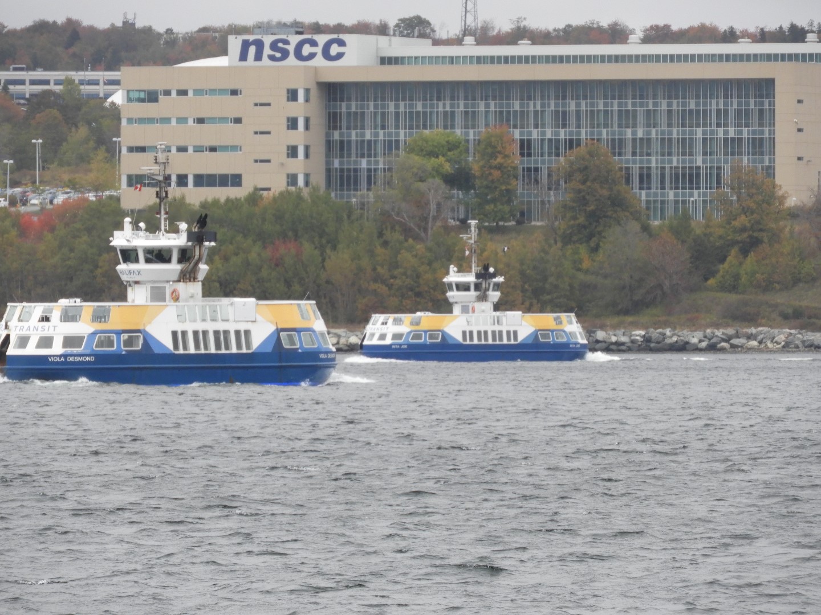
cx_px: 410
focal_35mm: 500
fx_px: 11859
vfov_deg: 3.0
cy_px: 308
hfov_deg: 4.0
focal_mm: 89.6
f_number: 5.6
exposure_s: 1/250
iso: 280
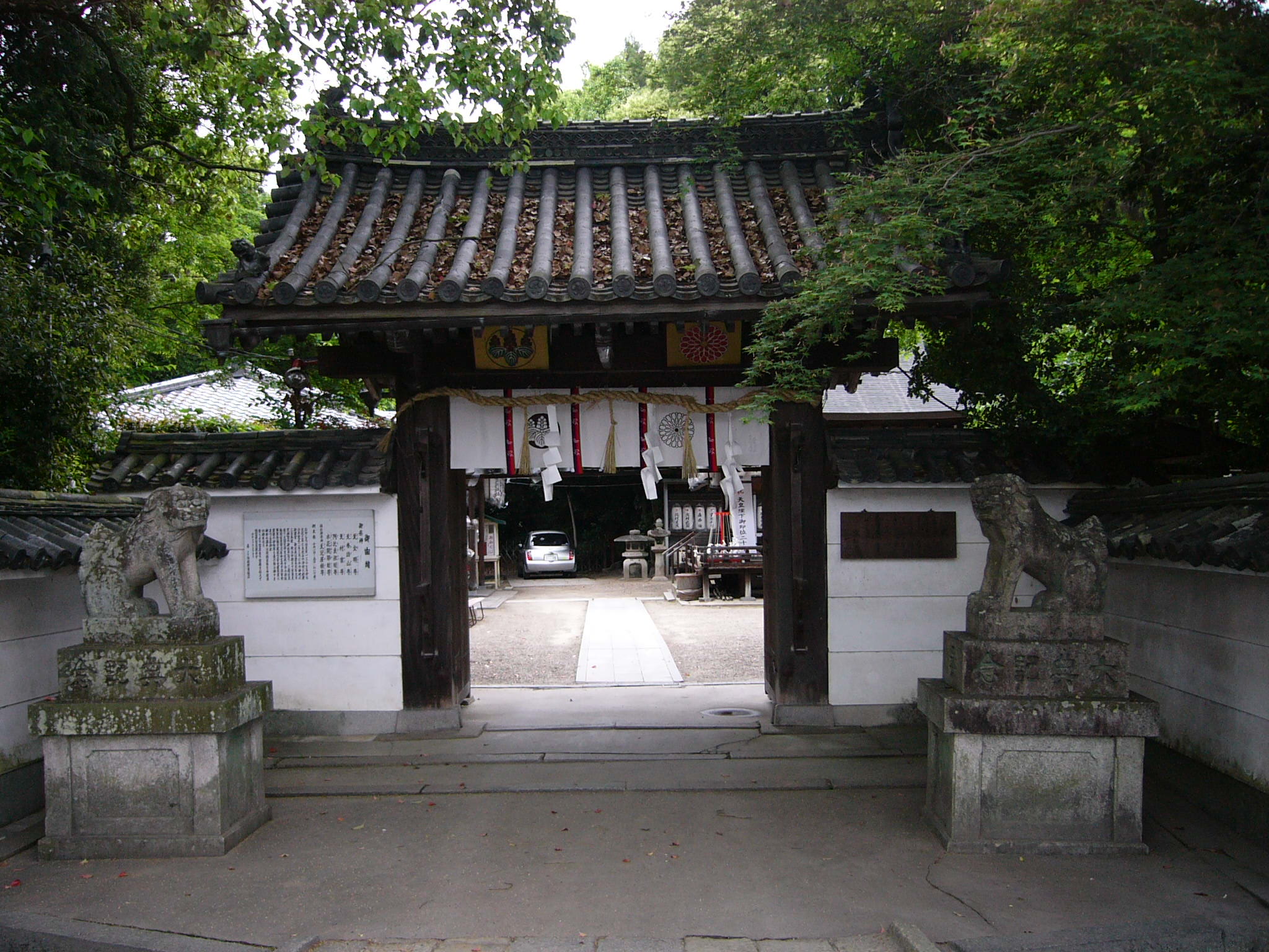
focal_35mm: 35
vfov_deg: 40.7
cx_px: 634
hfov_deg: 52.6
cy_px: 476
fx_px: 1283
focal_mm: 5.8
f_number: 2.8
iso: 100
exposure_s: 1/60
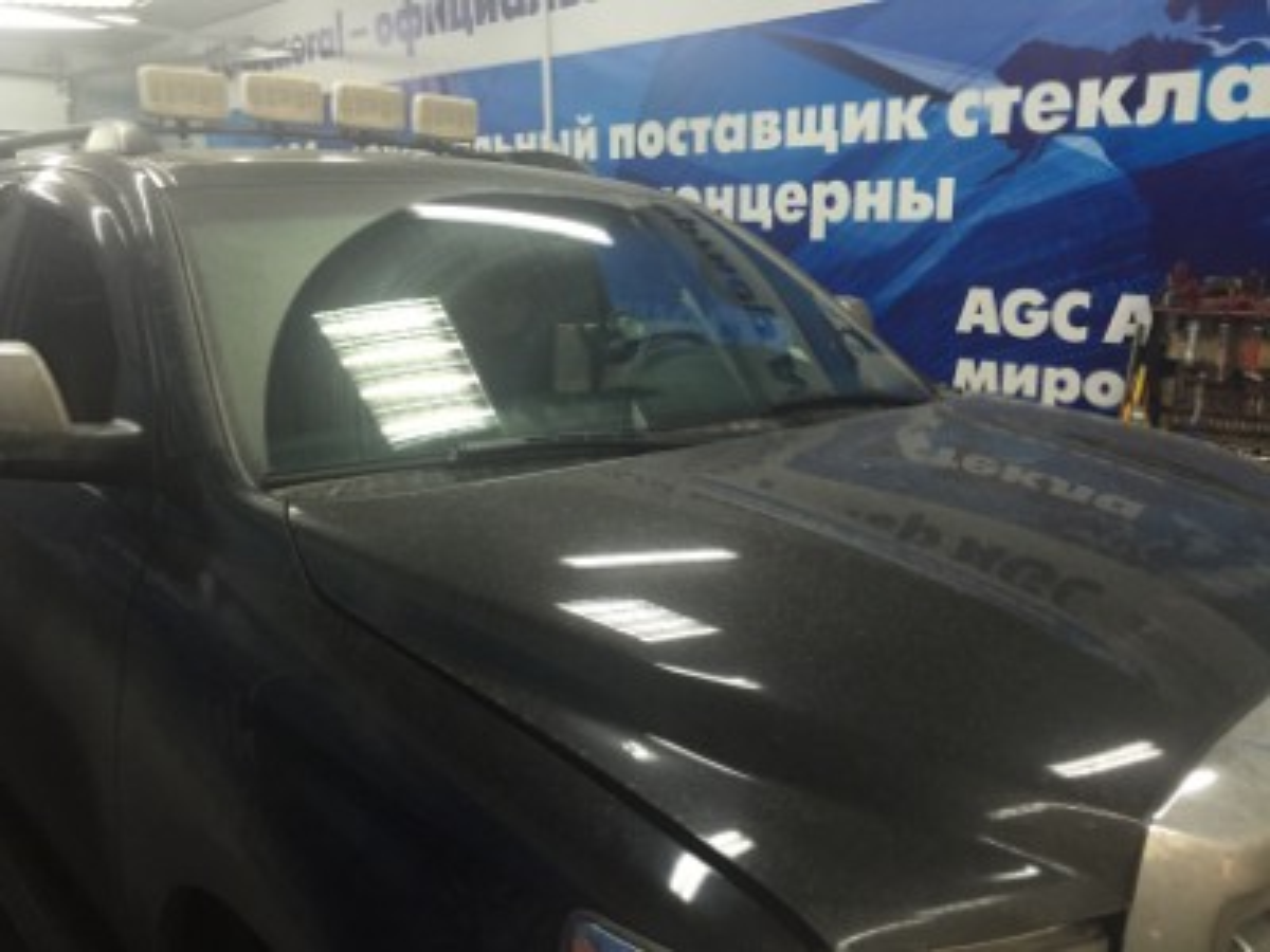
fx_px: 1064
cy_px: 476
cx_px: 635
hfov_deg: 61.7
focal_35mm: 29
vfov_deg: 48.2
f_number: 2.2
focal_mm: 4.15
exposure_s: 1/33
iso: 160
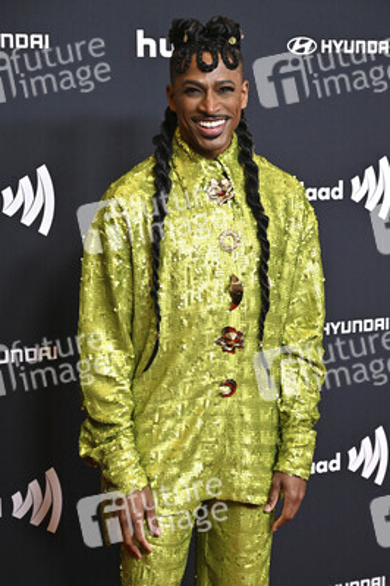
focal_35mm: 67
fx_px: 1091
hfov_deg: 20.3
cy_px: 293
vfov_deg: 30.1
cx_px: 195
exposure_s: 1/250
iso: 4000
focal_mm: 67
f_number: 5.6
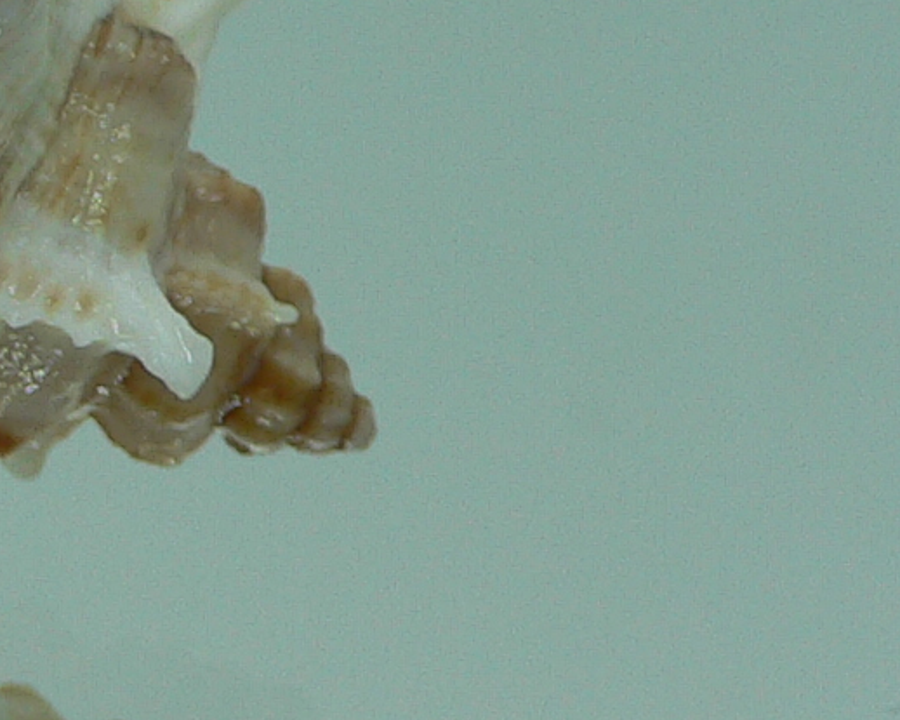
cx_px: -518
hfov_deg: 13.5
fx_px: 3541
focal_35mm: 133
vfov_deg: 11.6
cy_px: 134
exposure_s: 1/80
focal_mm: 4.6
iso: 80
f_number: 2.8
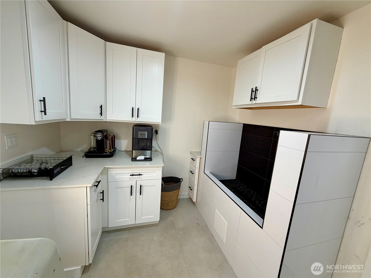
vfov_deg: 85.7
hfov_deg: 102.1
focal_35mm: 14
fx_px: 150
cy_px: 139
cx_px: 186
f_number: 2.2
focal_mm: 2.22
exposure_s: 1/120
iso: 160
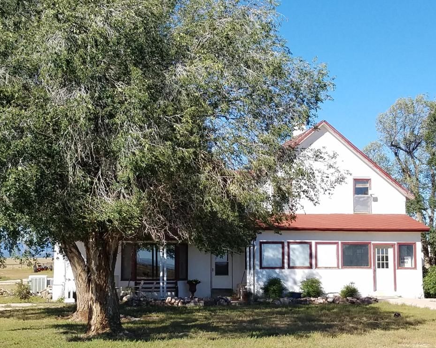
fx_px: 361
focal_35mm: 28
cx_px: 218
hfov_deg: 62.2
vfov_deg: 51.5
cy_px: 173
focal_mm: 4.2
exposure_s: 1/2040
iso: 50
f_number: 1.7
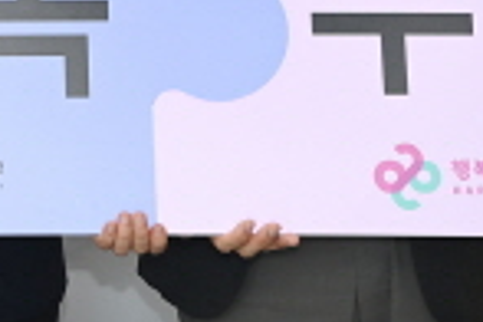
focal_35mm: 285
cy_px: -281
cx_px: -148
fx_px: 3823
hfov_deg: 7.2
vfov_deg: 4.8
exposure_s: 1/250
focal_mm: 70
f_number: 5.6
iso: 1000
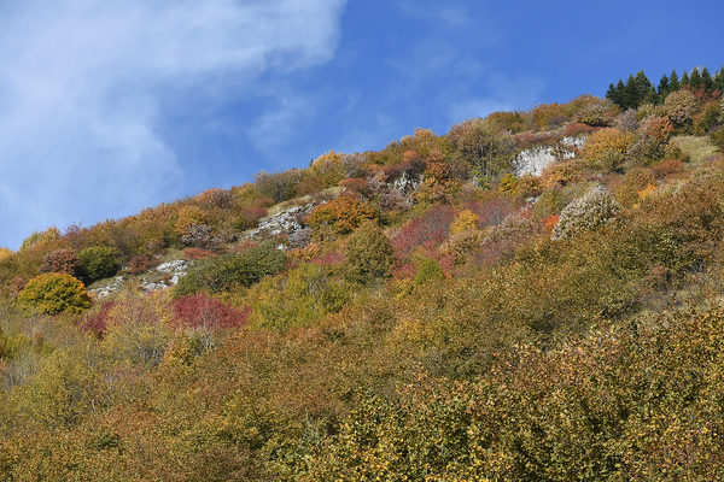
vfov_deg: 10.8
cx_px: 362
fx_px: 2564
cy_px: 241
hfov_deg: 16.1
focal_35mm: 128
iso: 100
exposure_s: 1/320
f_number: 6.3
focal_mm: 85
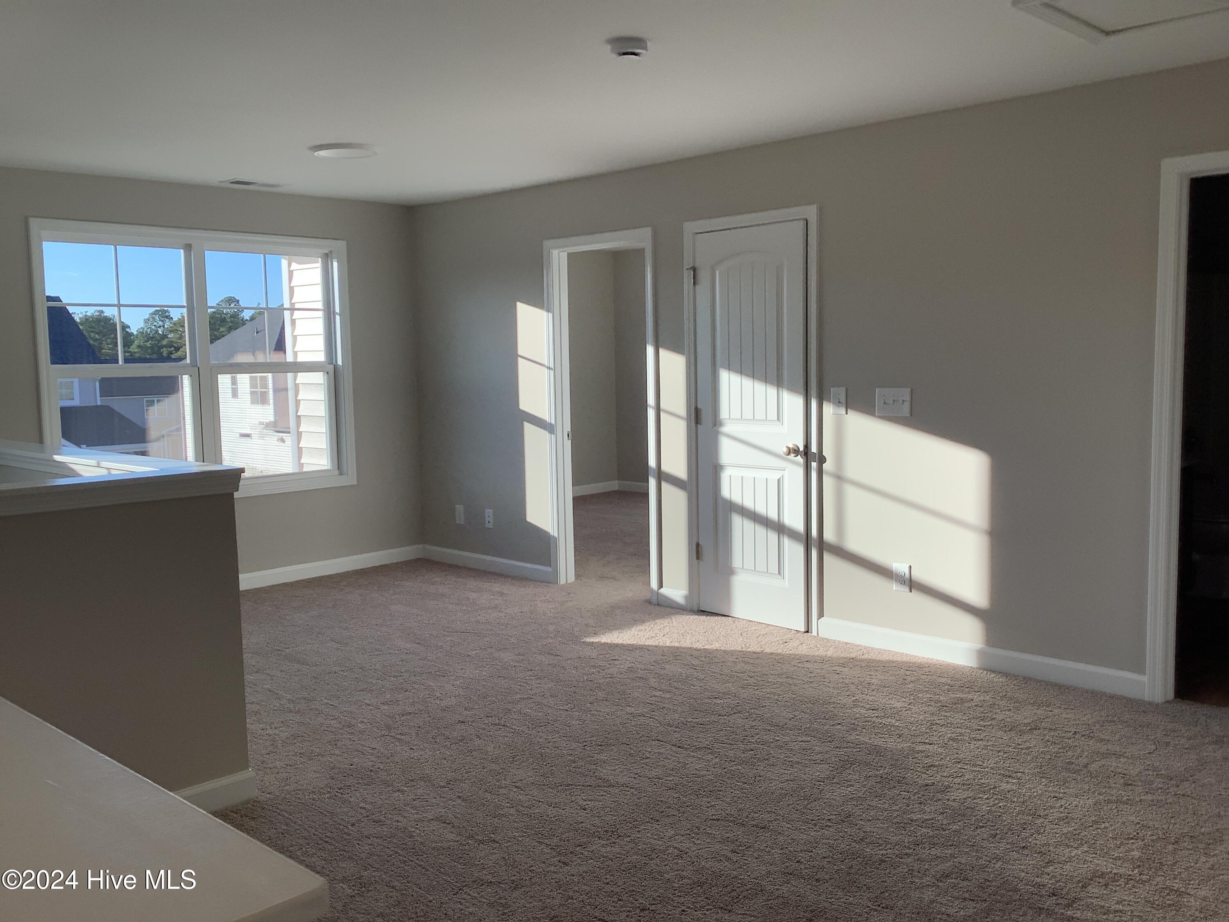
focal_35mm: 31
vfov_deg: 45.4
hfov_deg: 58.4
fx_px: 1101
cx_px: 614
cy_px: 461
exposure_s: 1/217
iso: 25
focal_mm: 3.3
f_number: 2.4
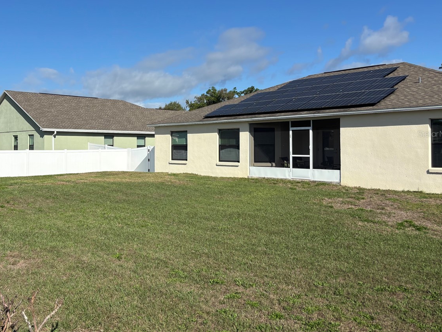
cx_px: 140
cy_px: 134
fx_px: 472
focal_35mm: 37
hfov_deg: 49.1
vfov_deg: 38.5
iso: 50
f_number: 1.6
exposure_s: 1/5618
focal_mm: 5.96
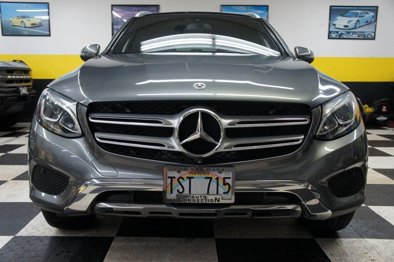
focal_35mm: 33
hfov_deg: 57.3
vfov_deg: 39.9
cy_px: 131
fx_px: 361
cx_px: 197
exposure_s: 1/40
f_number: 4
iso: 400
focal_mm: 22
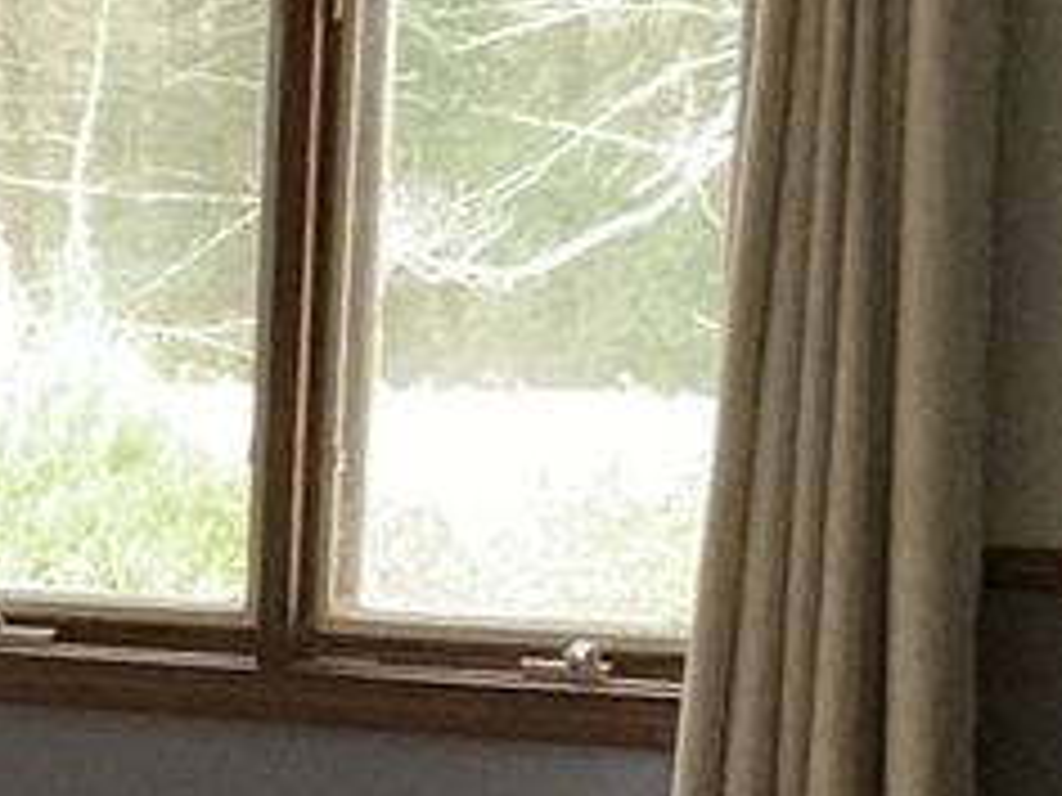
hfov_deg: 14.7
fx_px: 3866
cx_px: -454
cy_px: 989
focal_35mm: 126
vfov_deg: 11.5
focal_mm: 3
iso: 200
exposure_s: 1/40
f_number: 1.8
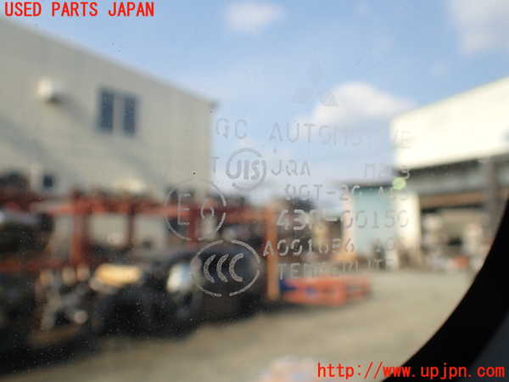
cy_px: 191
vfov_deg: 46.8
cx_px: 254
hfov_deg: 60.0
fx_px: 441
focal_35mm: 30
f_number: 3.2
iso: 100
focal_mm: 5.4
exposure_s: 1/200
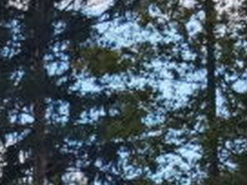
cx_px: -614
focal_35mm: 173
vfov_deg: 7.5
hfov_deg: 8.5
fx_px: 1234
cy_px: 562
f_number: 2
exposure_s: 1/162
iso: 50
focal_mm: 8.72
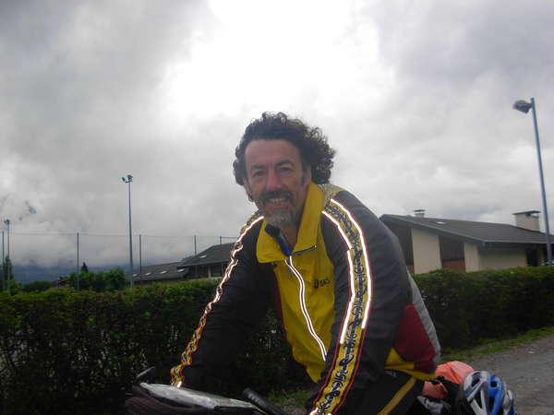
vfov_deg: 37.7
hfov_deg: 49.0
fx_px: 608
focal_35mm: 38
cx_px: 277
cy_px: 208
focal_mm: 6.3
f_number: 2.9
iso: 79
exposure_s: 1/745
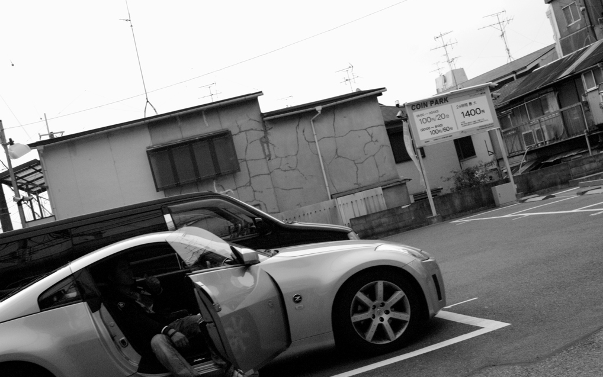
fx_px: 690
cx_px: 302
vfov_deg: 30.6
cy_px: 198
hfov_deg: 47.2
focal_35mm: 42
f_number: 10
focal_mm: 24.2
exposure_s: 1/500
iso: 800
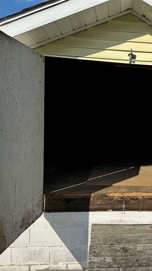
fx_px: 251
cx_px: 151
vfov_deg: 56.6
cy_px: 136
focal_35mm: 35
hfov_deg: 31.3
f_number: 1.78
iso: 80
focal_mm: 6.86
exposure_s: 1/8929
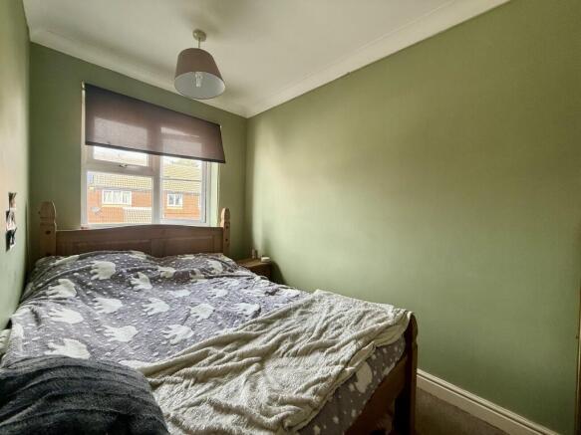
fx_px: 235
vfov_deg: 85.7
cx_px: 290
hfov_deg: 102.1
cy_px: 218
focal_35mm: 14
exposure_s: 1/99
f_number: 2.2
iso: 125
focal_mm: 2.22
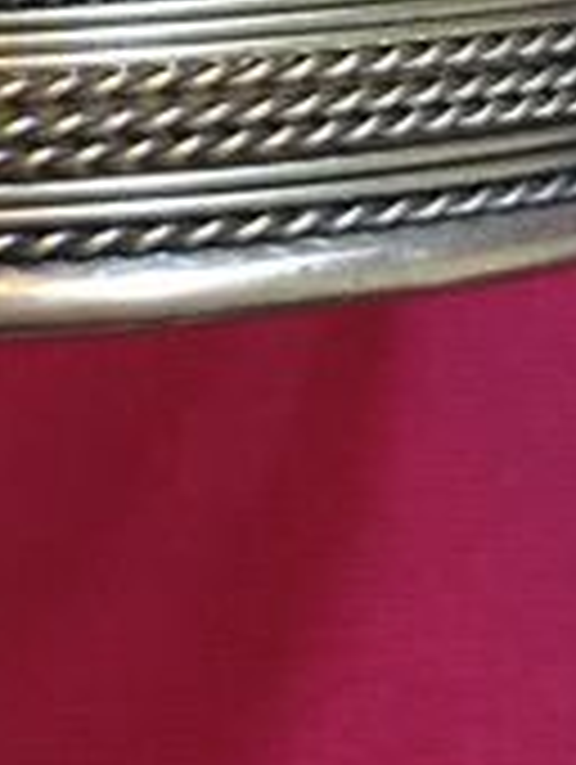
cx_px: -162
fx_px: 2412
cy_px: -558
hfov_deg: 13.2
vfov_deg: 15.7
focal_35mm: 109
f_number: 2.2
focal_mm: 4.15
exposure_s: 1/4
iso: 125
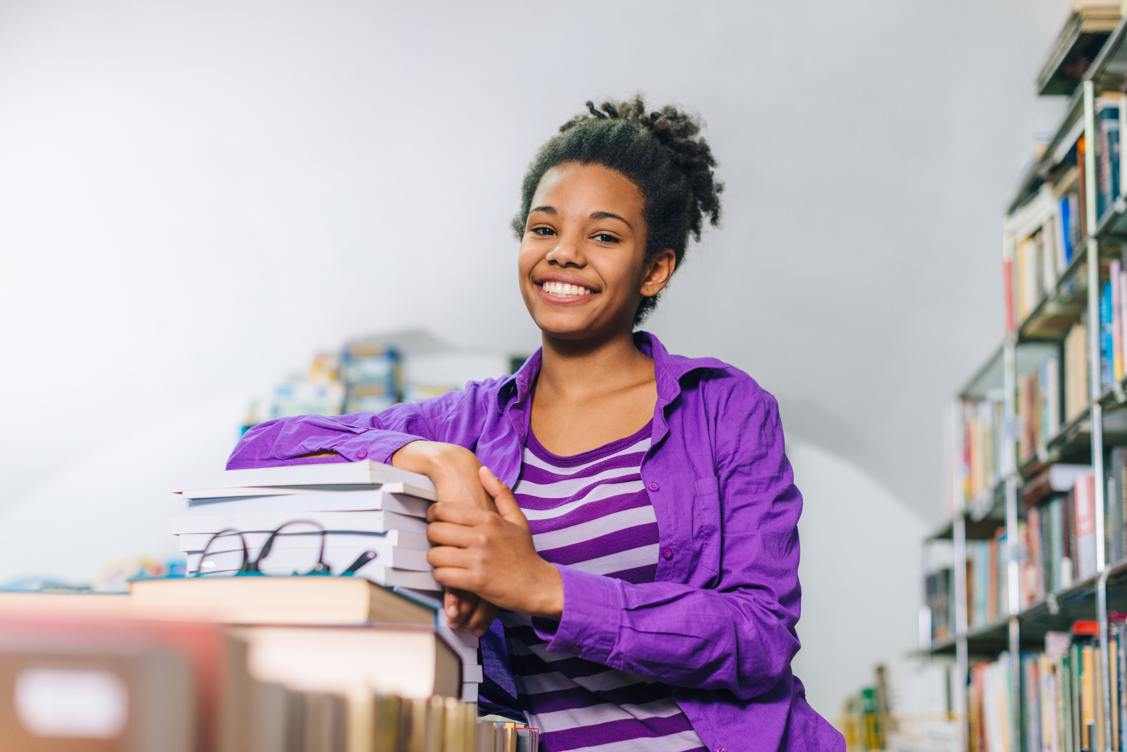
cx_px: 564
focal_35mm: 50
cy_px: 376
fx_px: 1566
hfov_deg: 39.6
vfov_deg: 27.0
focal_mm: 50
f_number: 2.5
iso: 400
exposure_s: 1/200
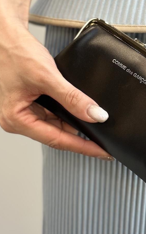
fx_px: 573
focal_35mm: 90
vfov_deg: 23.0
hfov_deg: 14.4
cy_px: 121
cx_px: 129
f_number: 1.78
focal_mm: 6.86
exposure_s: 1/120
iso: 80
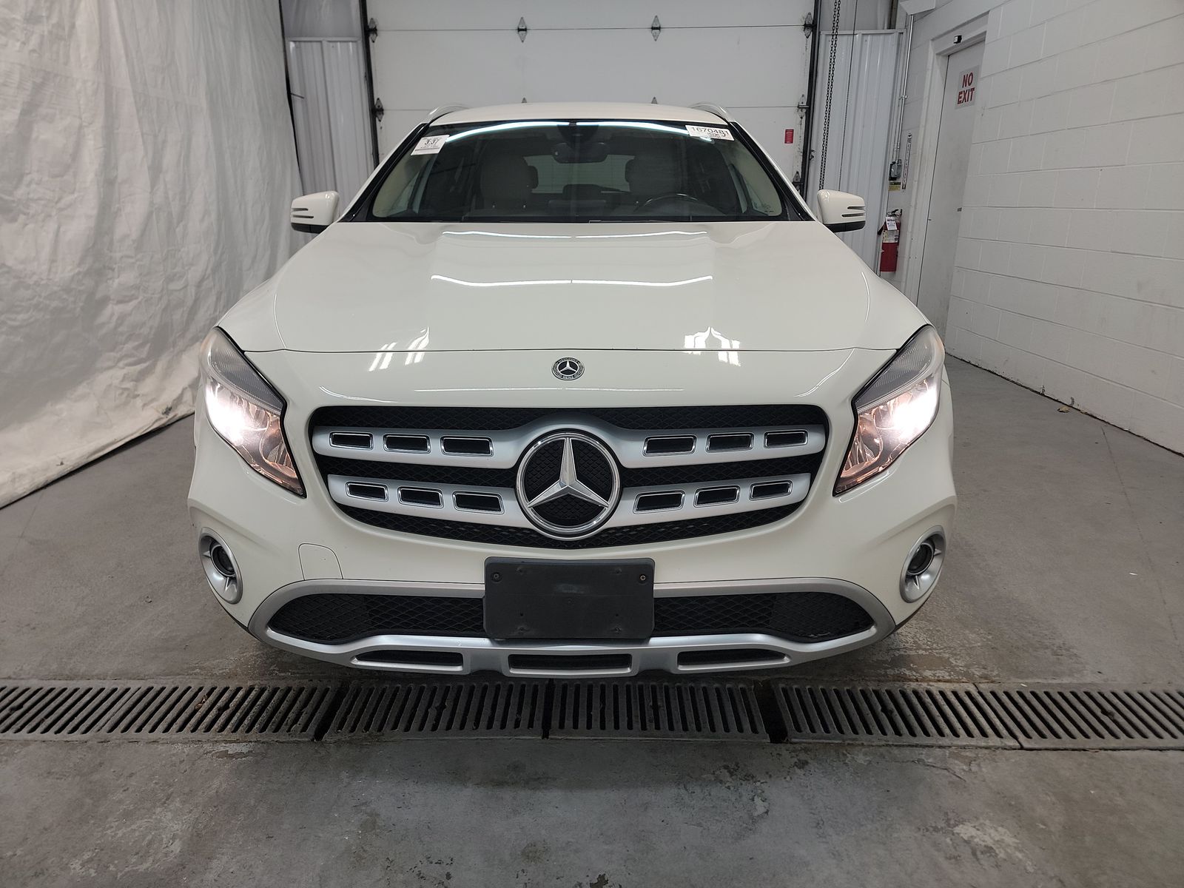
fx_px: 821
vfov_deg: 56.8
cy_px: 444
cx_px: 592
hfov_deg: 71.6
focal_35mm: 24
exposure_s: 1/59
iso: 74
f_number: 1.8
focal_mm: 6.7
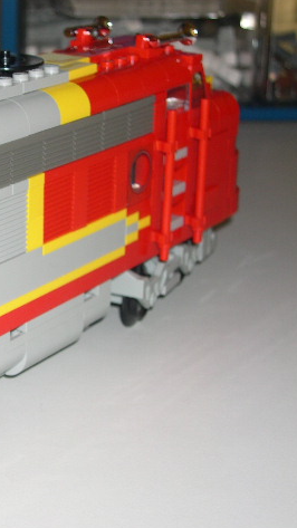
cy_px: 266
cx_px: -47
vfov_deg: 25.3
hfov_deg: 14.0
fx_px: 1176
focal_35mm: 84
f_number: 3.4
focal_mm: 12.2
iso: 100
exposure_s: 1/60
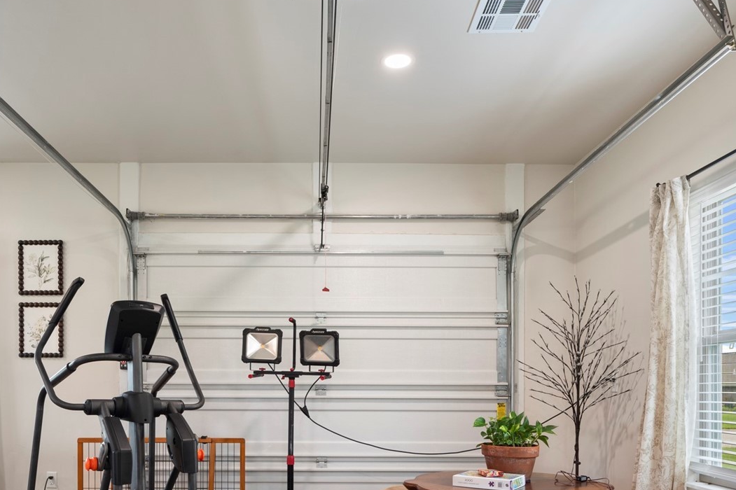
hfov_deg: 60.0
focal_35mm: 31
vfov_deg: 40.9
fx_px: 634
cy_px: 375
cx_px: 314
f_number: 8
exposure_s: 1/2
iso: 250
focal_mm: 16
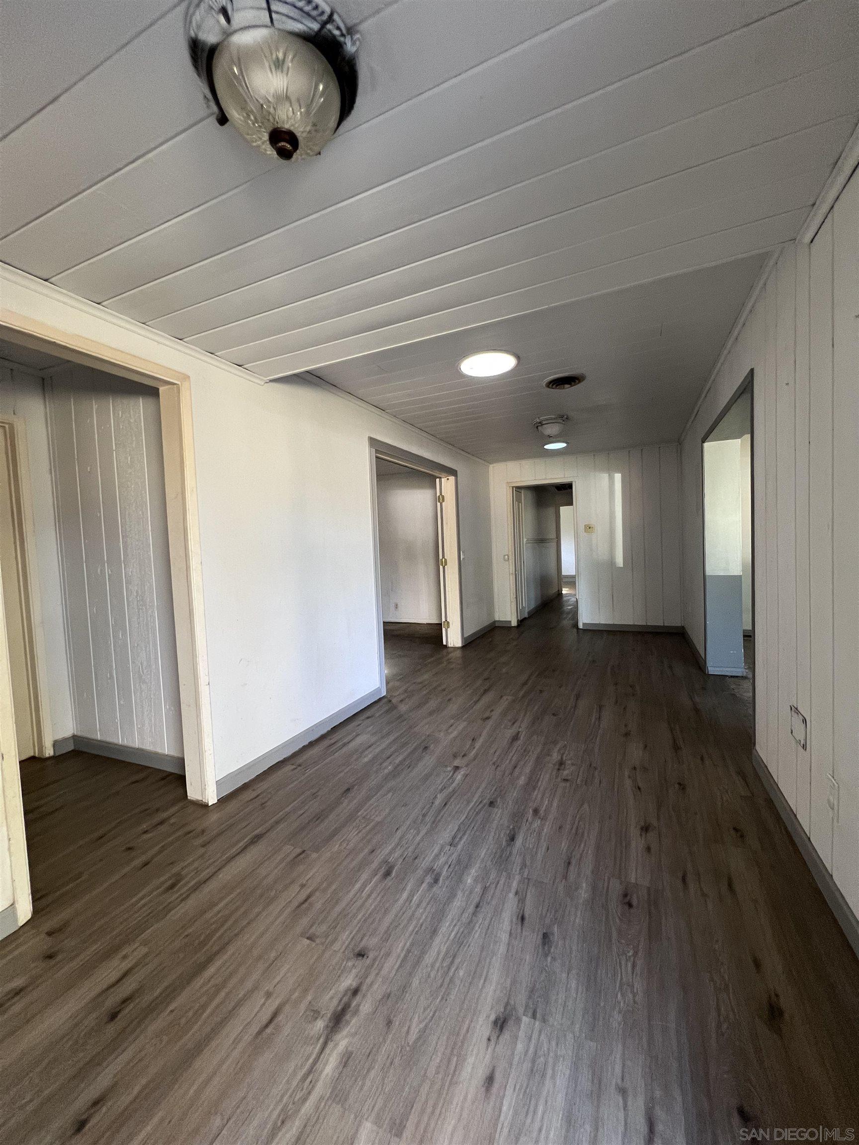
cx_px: 430
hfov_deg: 89.9
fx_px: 430
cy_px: 572
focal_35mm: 13
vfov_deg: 106.2
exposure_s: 1/81
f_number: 1.8
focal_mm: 1.57
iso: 250
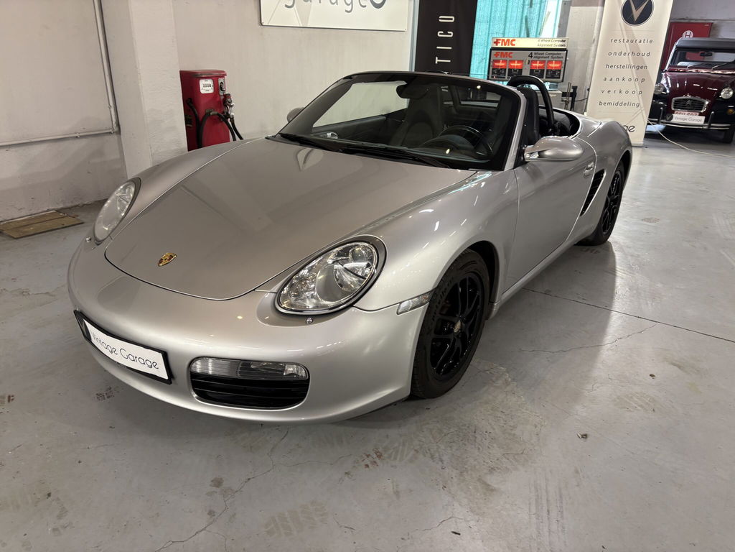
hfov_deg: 67.3
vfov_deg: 53.1
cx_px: 368
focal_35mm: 26
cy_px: 276
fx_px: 552
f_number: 1.6
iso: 125
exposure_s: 1/50
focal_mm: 5.96
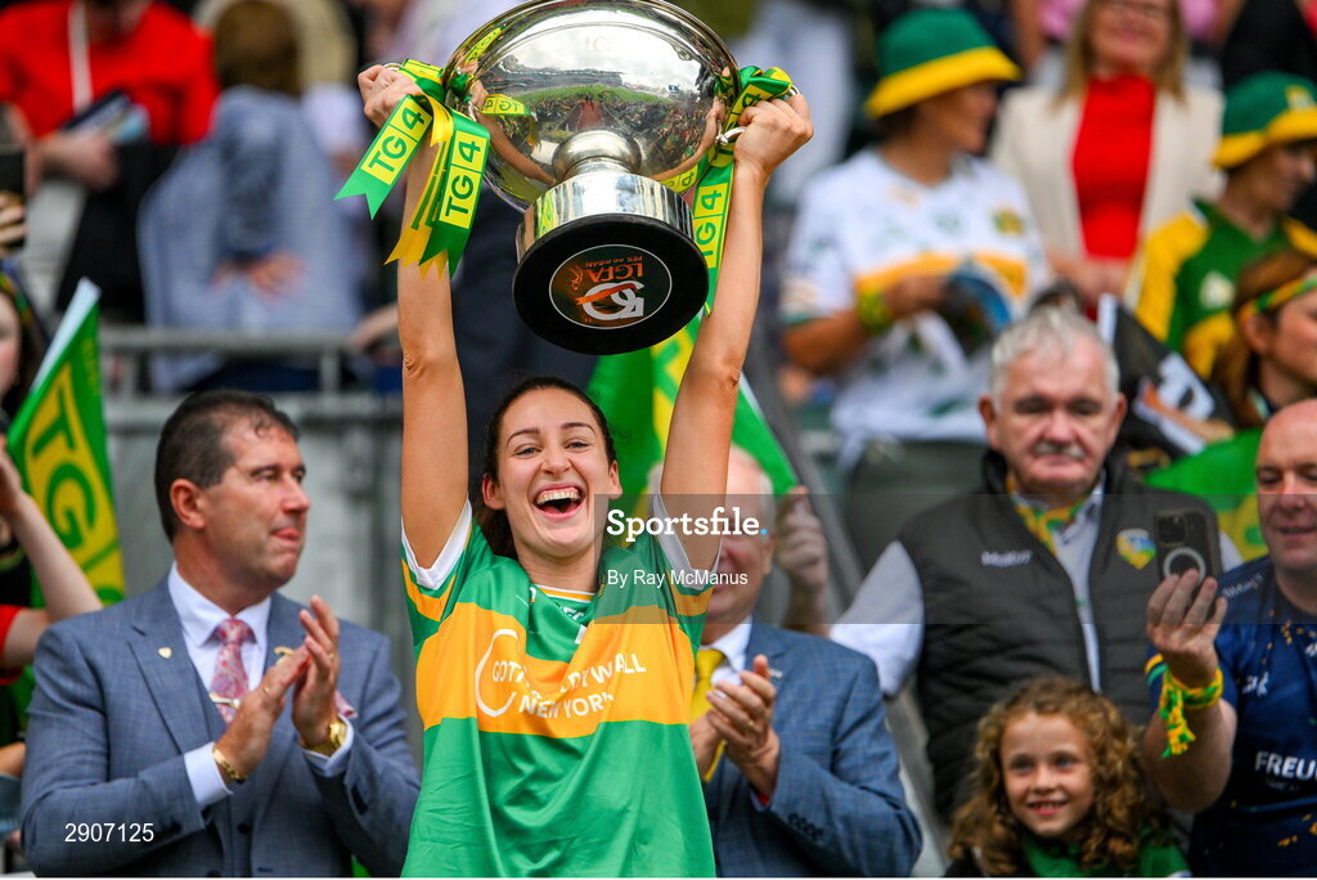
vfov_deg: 3.4
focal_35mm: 400
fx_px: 14641
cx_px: 658
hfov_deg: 5.2
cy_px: 440
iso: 1250
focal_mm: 400
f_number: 4.5
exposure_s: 1/1600
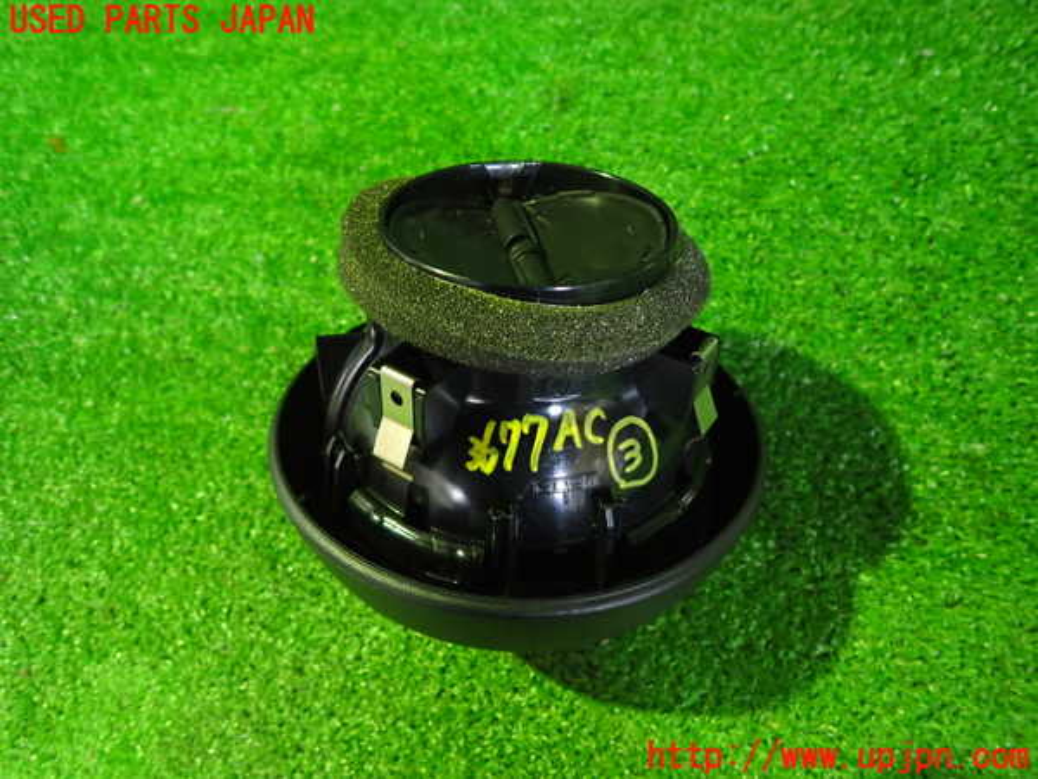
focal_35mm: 25
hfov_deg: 69.4
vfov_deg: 54.9
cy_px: 390
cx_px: 519
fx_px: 750
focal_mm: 4.5
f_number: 2
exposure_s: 1/25
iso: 800
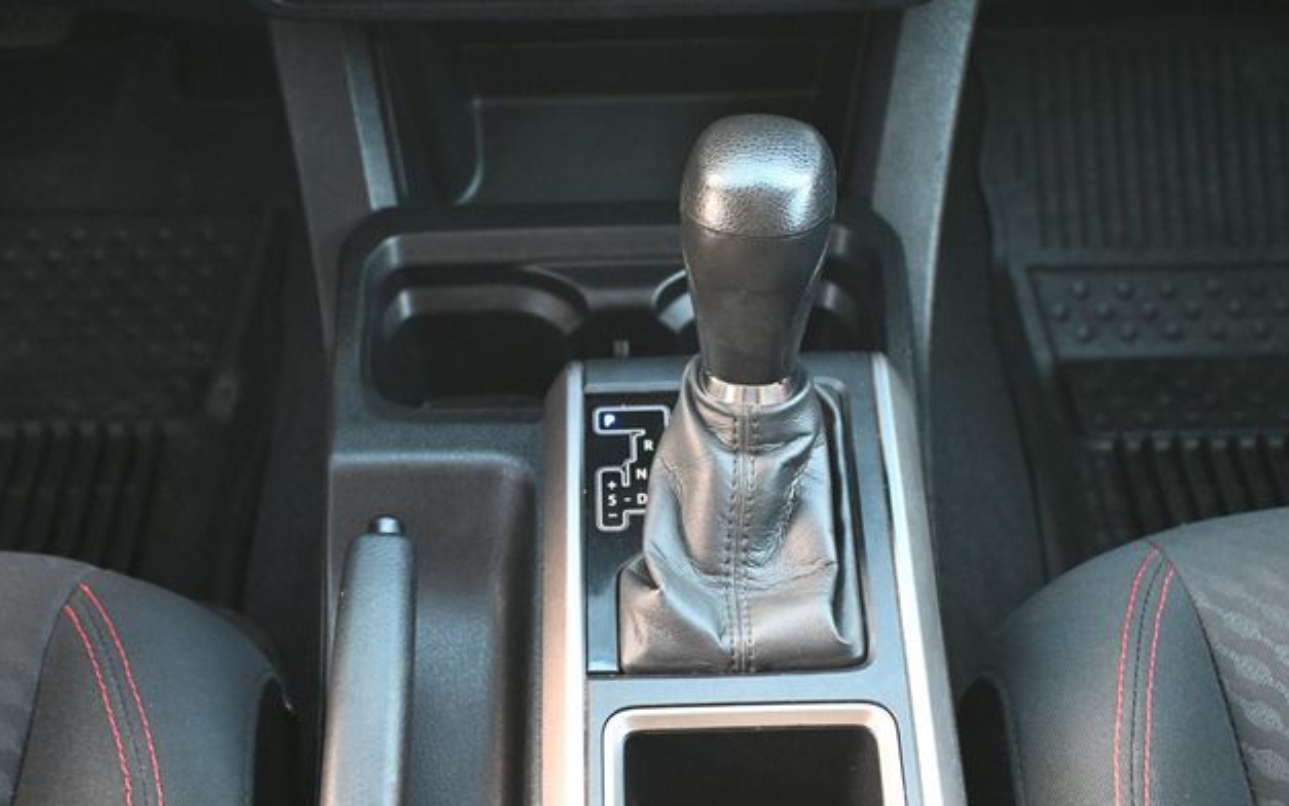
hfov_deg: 38.2
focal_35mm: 53
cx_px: 633
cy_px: 422
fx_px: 1862
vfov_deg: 24.4
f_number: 5
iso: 3600
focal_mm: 34
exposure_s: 1/60
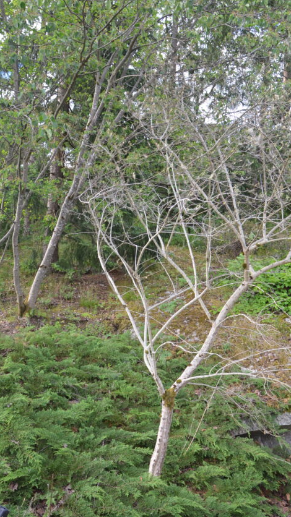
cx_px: 188
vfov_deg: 59.9
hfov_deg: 35.7
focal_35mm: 33
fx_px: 448
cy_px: 283
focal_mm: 17
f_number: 5.6
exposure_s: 1/125
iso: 400
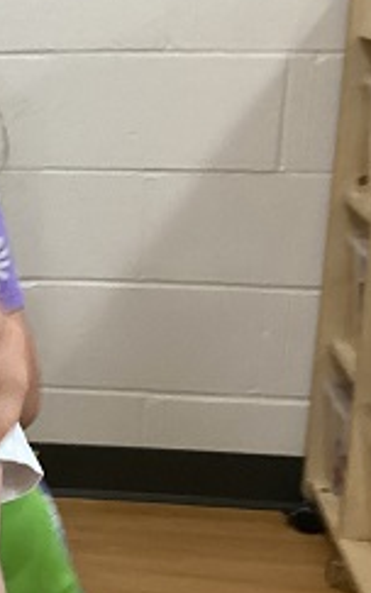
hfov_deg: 13.6
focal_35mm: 90
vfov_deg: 22.9
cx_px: -205
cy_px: 425
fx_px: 1455
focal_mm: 3.3
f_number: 2.4
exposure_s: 1/33
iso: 250
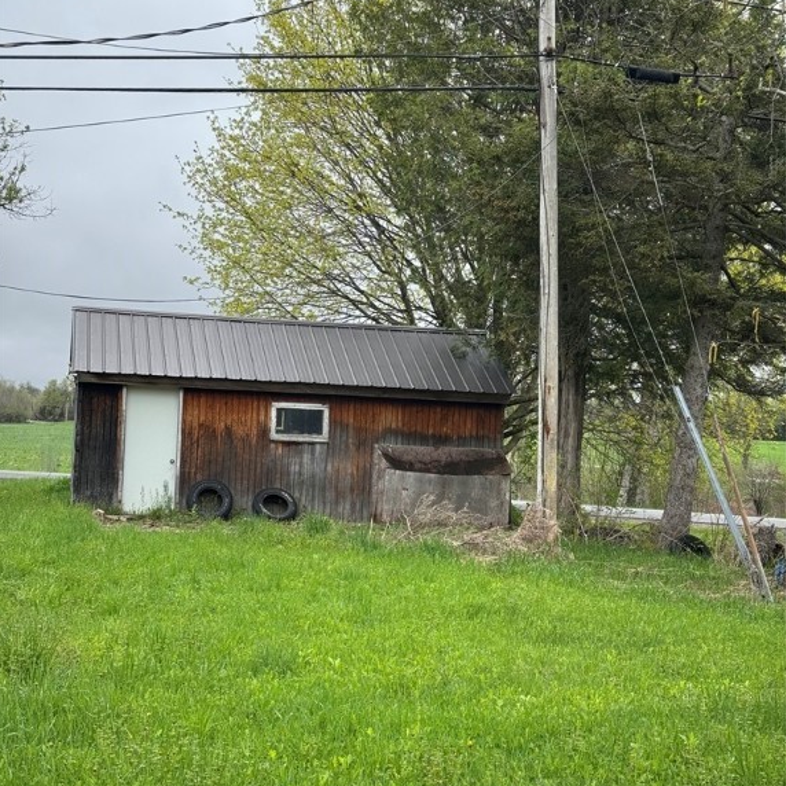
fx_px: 1464
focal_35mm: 57
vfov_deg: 30.0
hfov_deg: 30.0
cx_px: 392
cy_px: 404
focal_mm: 6.76
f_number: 1.78
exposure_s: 1/1238
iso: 64
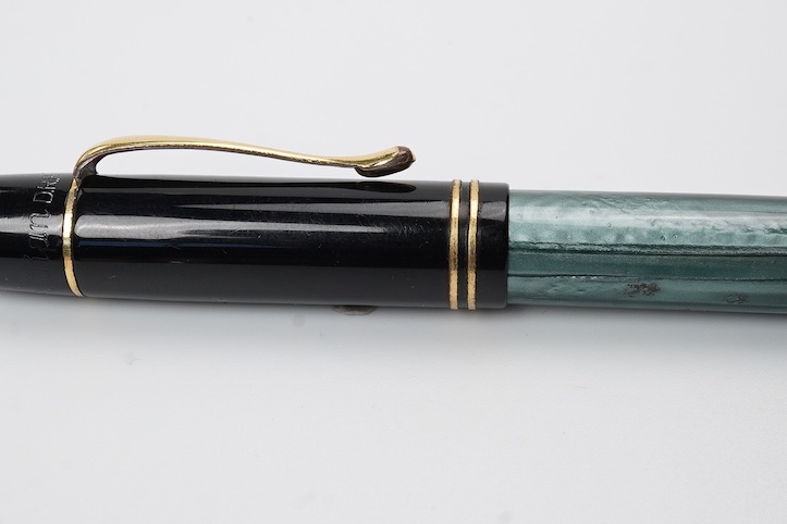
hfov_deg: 28.8
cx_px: 463
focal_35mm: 70
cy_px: 212
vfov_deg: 19.4
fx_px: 1530
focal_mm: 30
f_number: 20
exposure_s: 1/100
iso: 400
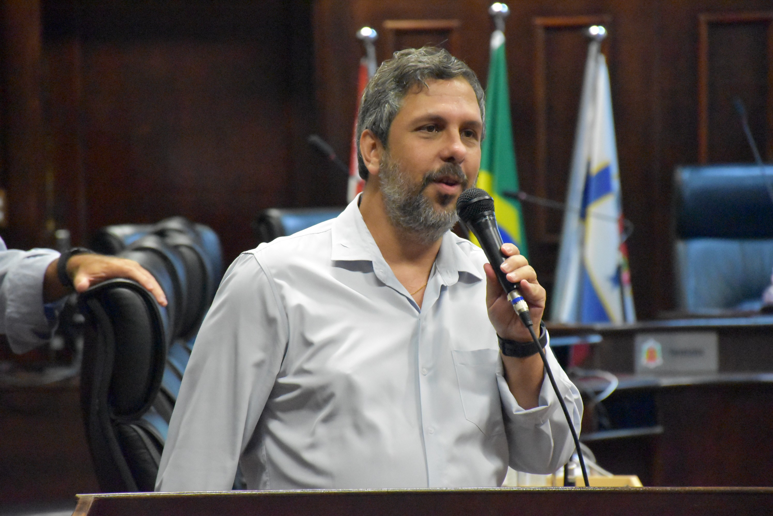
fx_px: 4513
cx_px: 386
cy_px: 258
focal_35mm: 210
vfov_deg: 6.6
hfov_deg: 9.8
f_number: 5.6
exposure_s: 1/125
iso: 12800
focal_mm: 140
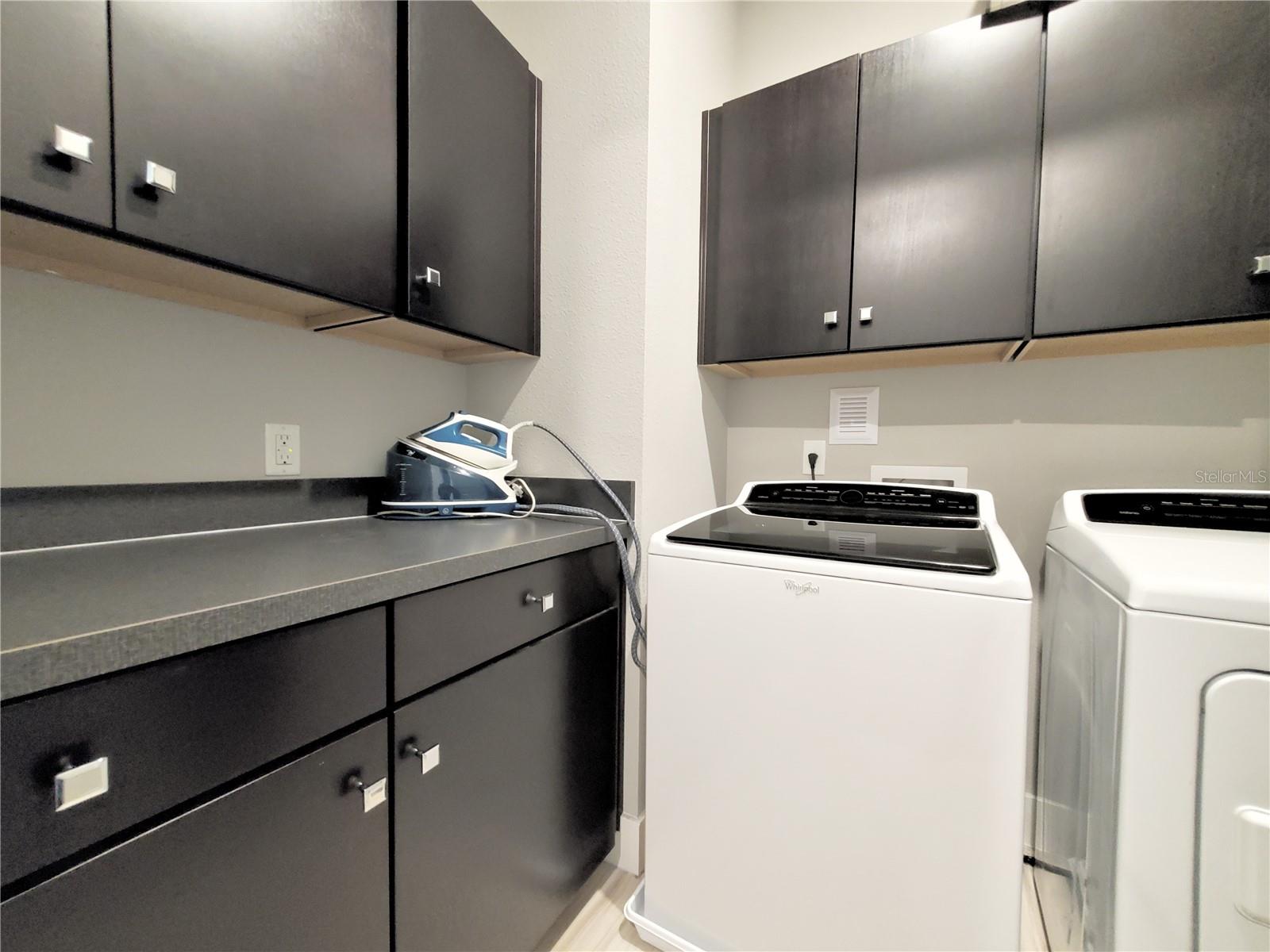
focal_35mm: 13
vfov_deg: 89.9
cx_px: 635
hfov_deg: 106.2
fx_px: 477
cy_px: 476
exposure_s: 1/29
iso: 800
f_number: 2.2
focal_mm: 1.8
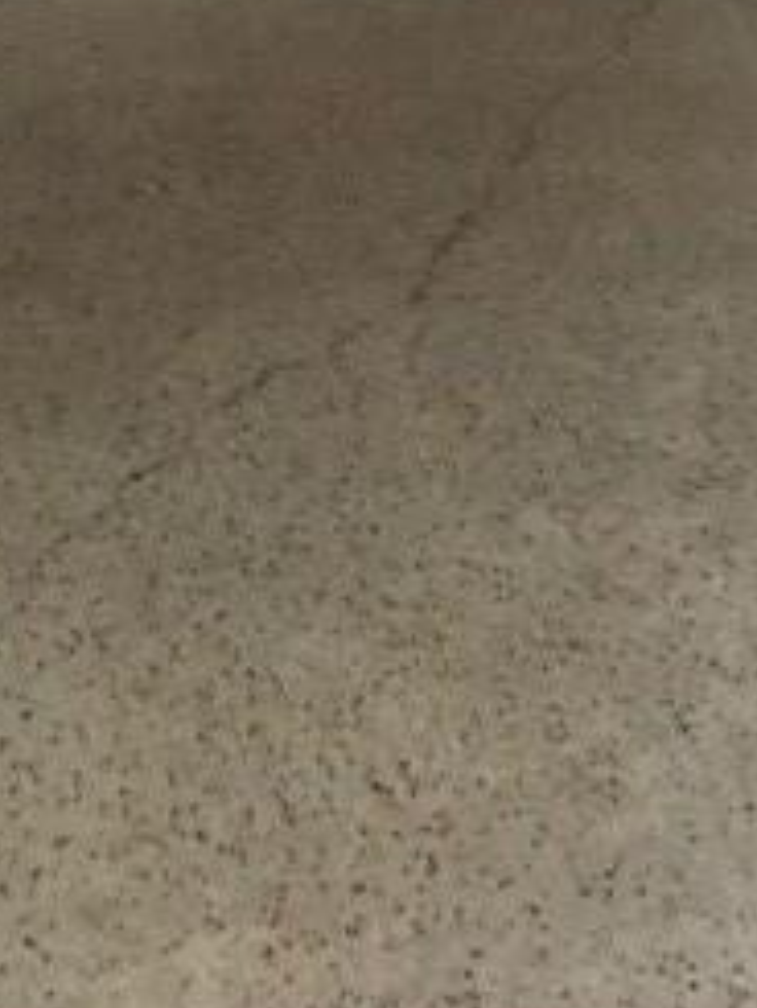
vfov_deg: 24.7
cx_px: 300
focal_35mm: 73
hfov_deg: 20.2
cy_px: -123
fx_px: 2127
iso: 100
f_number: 1.8
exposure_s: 1/4
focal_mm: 4
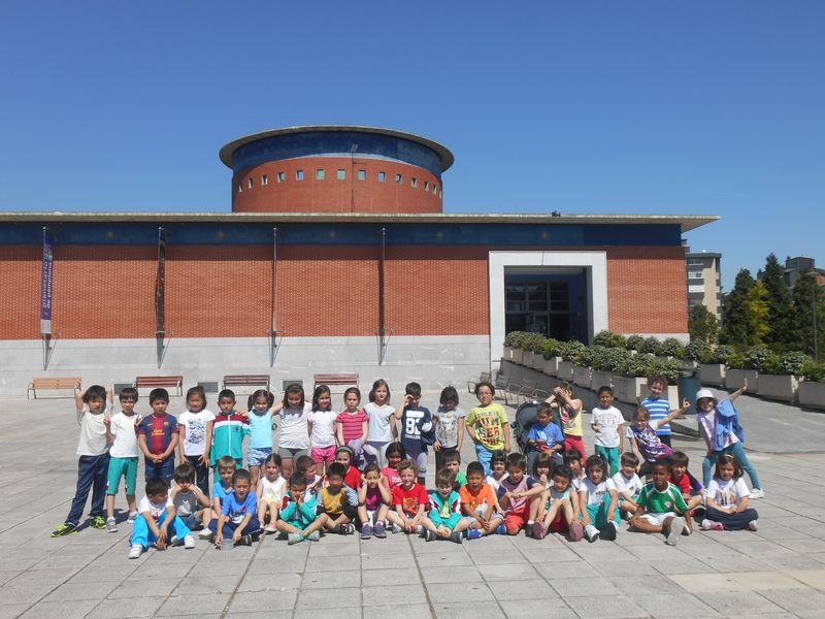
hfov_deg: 58.4
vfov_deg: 45.4
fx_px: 739
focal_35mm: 31
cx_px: 412
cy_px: 310
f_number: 3.6
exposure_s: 1/1250
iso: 80
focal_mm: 5.5
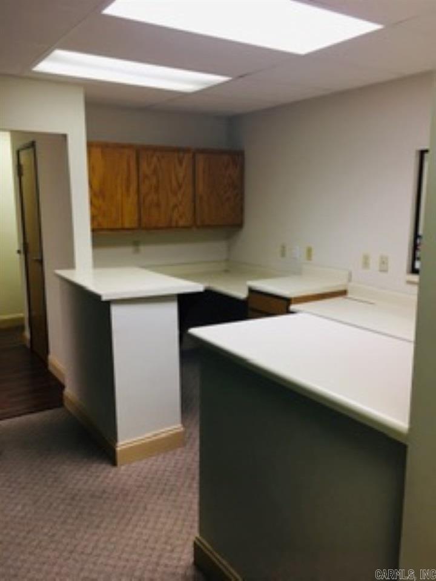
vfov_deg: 61.7
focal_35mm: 29
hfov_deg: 48.2
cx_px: 218
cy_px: 290
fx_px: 487
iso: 32
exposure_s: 1/30
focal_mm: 4.15
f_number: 2.2
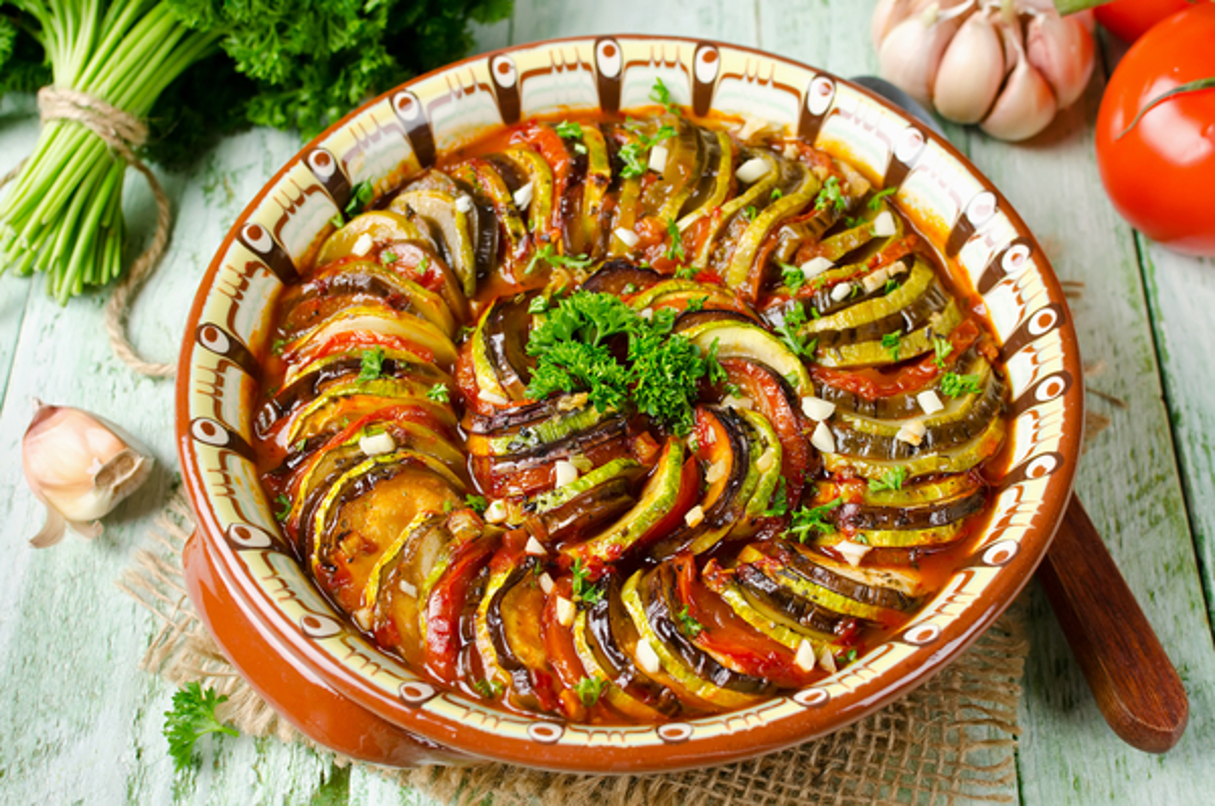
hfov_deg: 37.9
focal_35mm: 52
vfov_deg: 25.7
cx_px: 608
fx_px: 1769
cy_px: 403
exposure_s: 1/125
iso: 100
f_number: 7.1
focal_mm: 35
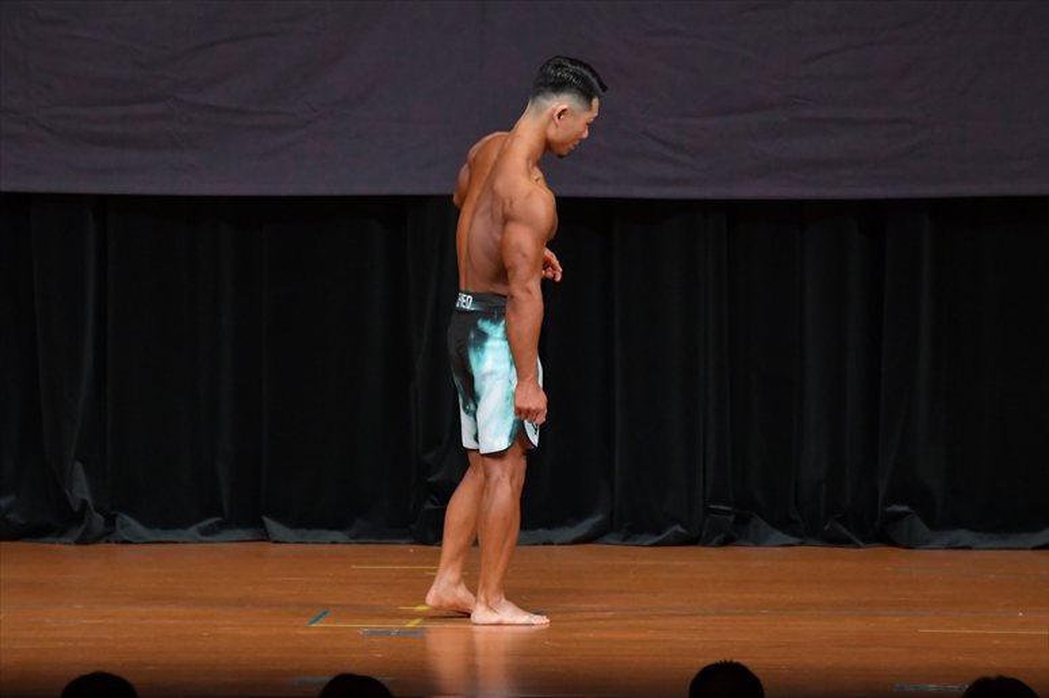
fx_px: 8301
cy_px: 349
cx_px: 524
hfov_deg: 7.2
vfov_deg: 4.8
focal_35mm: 285
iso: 4000
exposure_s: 1/400
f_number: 5.6
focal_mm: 190
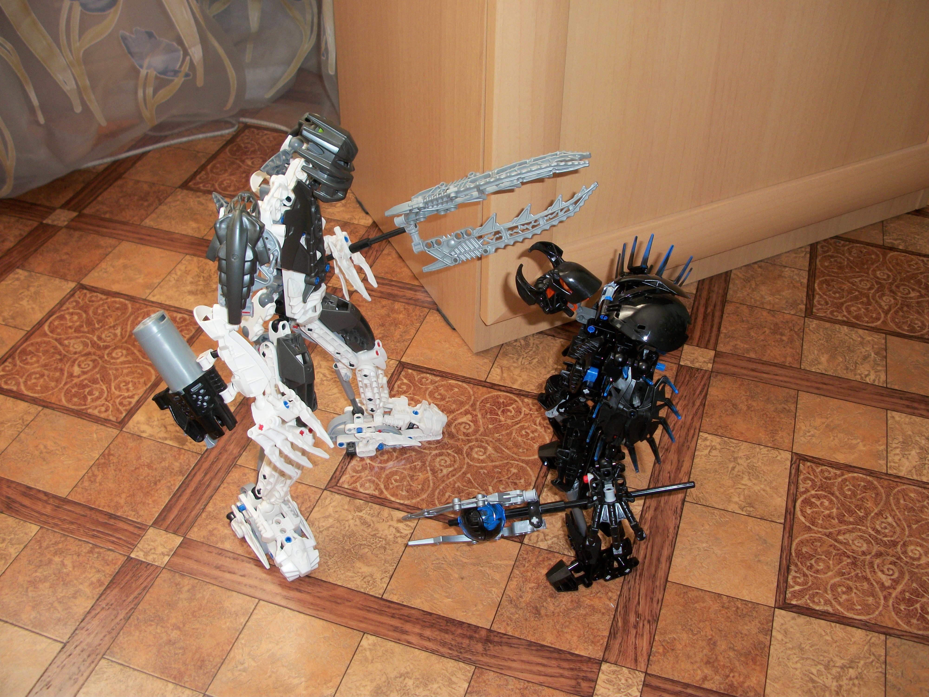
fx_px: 939
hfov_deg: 52.6
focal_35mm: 35
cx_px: 464
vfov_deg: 40.7
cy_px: 348
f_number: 3.1
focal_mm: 6.3
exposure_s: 1/30
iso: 80
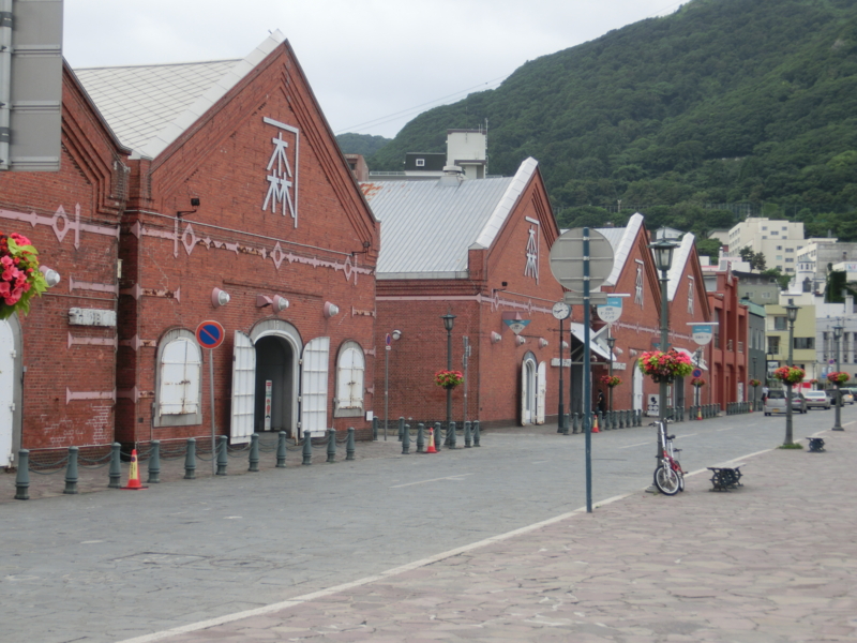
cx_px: 428
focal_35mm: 63
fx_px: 1560
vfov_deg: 23.3
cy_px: 322
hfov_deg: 30.7
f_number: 4.6
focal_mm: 11.17
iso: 80
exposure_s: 1/160
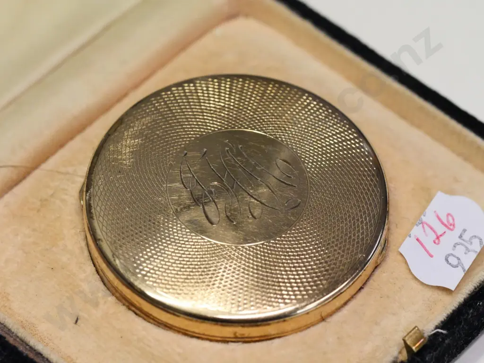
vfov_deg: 12.3
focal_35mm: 120
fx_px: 1678
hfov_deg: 16.4
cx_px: 242
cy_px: 182
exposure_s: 1/200
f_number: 5.6
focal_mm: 60
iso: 3200
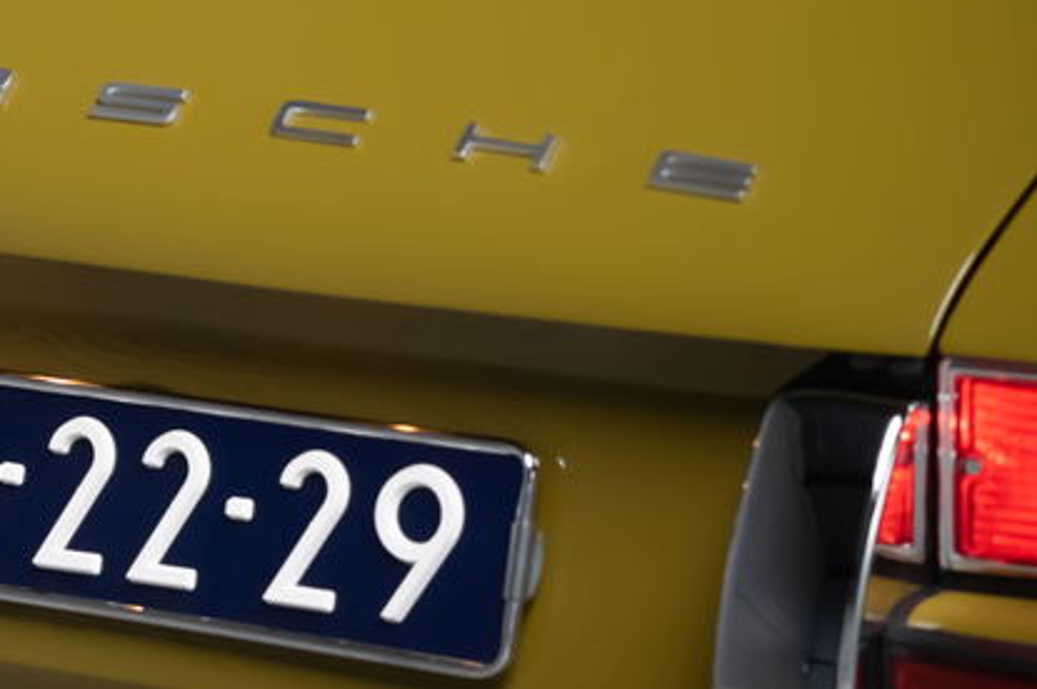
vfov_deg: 17.2
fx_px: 2274
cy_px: 176
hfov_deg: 24.5
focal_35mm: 79
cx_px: 0
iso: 800
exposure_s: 1/8000
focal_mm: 32
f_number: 2.8
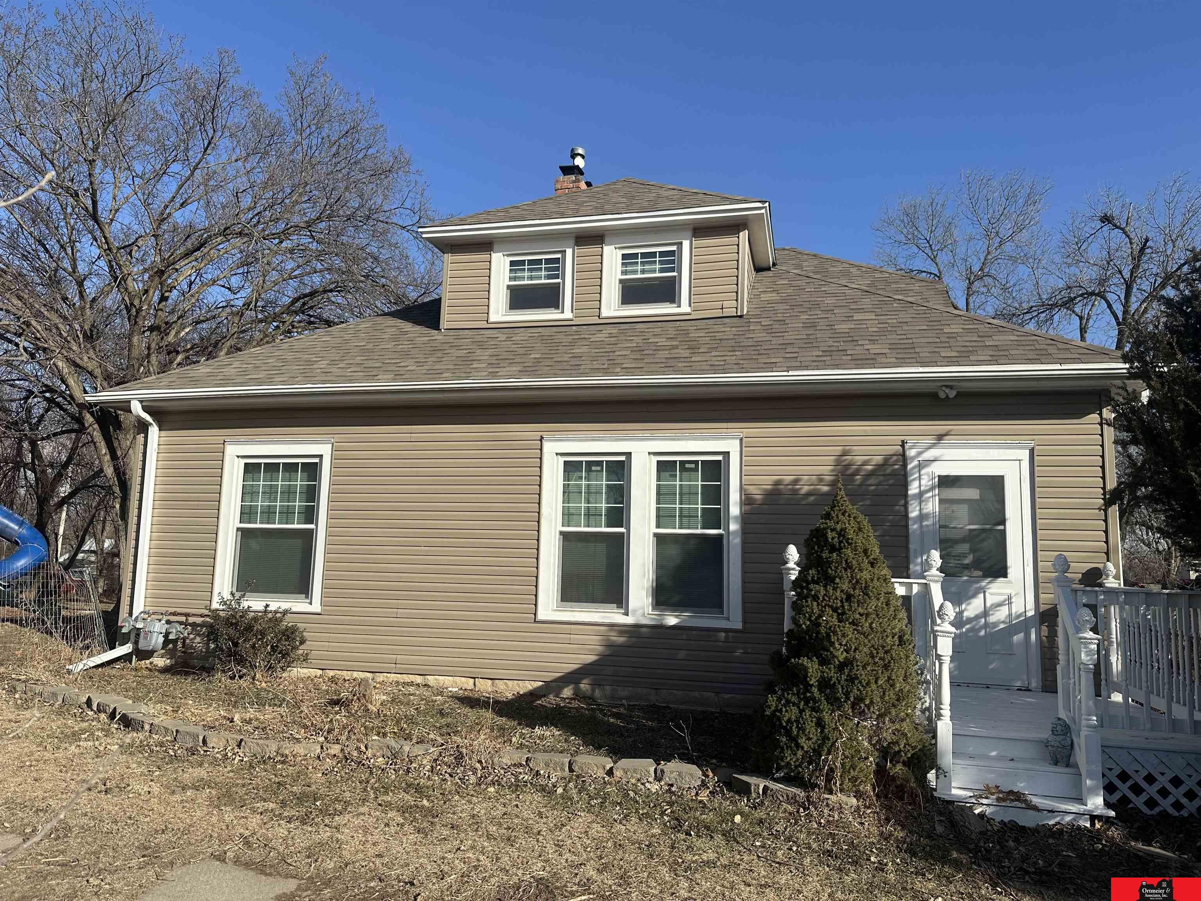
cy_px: 450
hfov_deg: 71.6
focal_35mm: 24
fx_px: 833
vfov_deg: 56.8
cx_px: 600
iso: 80
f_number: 1.78
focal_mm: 6.86
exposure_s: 1/4545
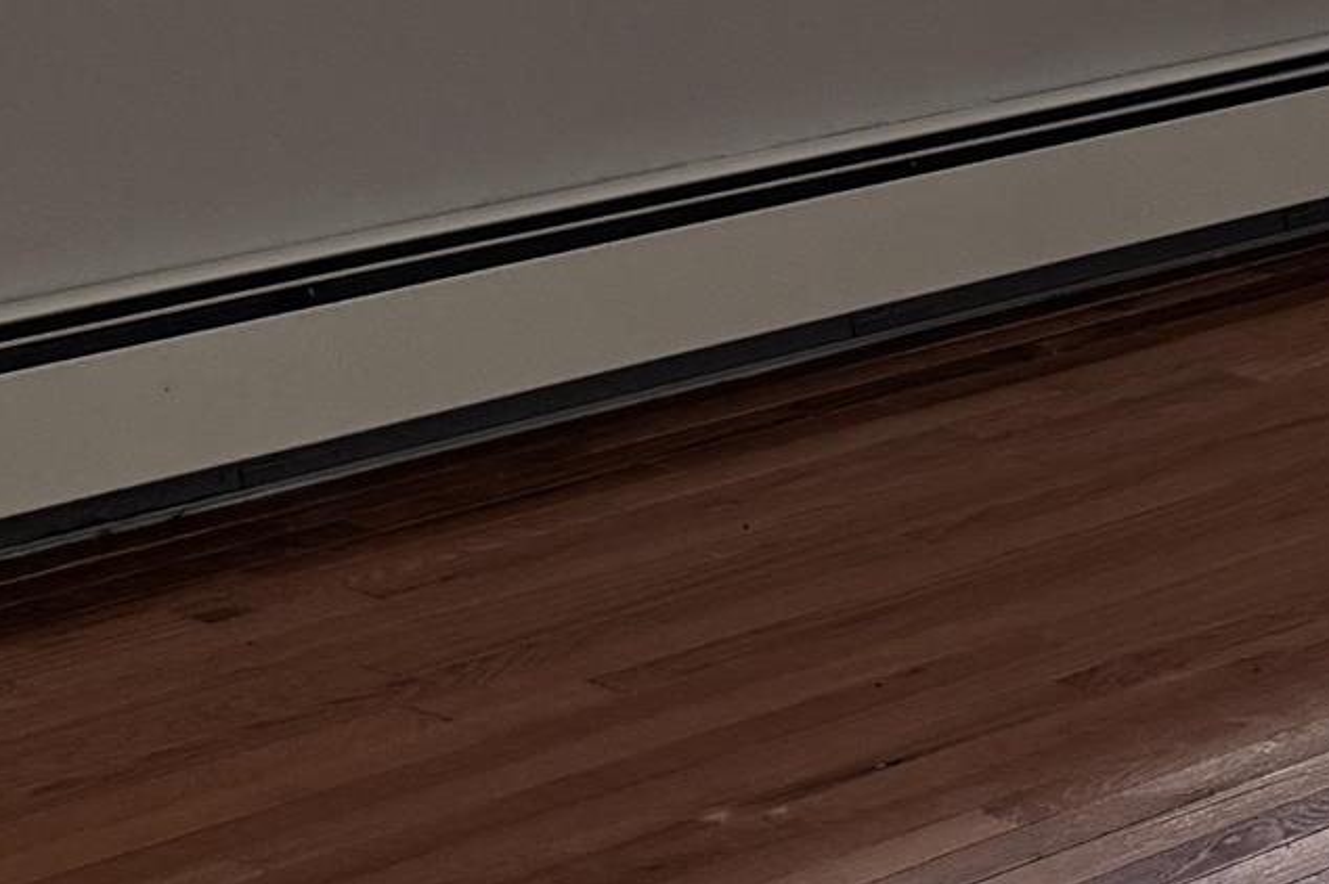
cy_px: -955
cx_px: 2834
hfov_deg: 13.8
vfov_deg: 10.3
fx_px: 4464
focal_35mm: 121
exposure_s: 1/142
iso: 64
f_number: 1.78
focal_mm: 6.76
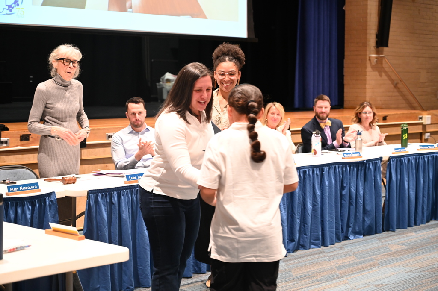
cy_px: 146
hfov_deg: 28.9
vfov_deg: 19.4
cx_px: 219
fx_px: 851
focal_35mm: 70
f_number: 4
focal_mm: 70
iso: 3200
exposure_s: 1/60
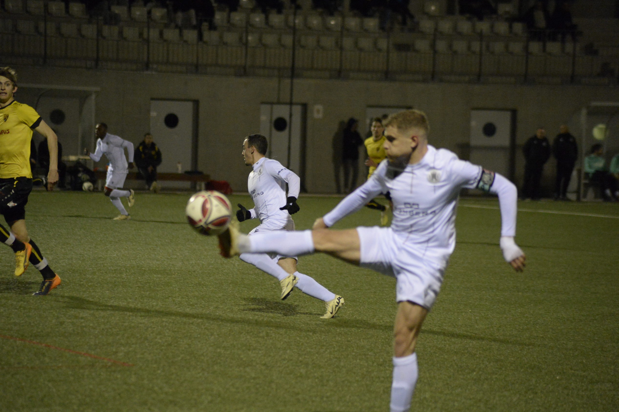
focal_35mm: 196
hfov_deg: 10.5
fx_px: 3370
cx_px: 309
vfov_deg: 7.0
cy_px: 206
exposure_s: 1/640
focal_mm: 195
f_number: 4.8
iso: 12800
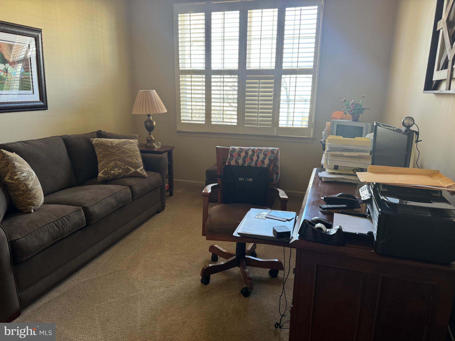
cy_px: 170
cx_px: 228
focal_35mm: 24
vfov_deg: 56.8
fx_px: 315
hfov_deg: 71.6
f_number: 1.78
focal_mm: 6.76
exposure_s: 1/66
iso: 200
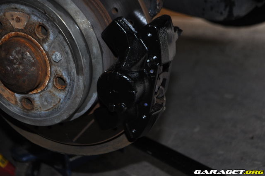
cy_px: 88
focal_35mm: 54
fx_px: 397
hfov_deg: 36.9
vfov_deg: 25.0
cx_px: 132
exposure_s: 1/60
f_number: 5
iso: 720
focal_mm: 36
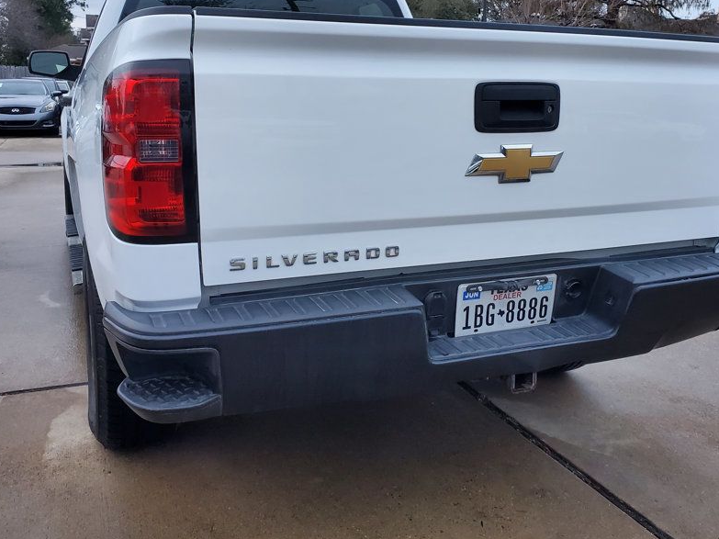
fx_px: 706
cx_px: 384
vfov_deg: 41.7
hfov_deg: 53.9
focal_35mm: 34
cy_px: 232
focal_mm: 4.3
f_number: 2.4
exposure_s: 1/120
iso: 200
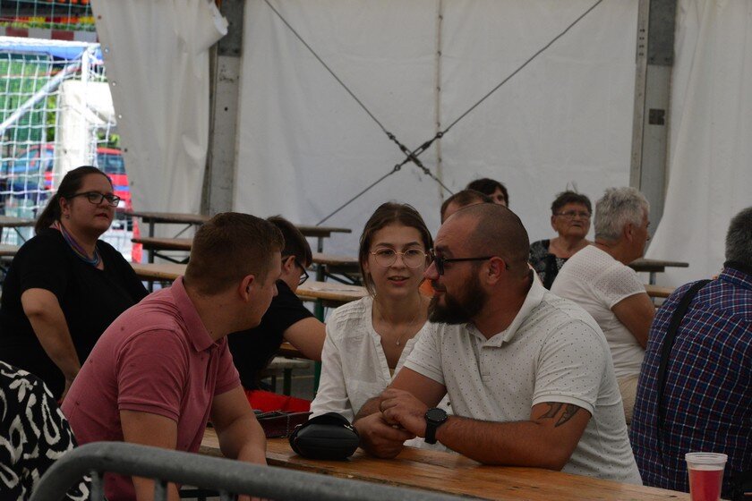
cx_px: 376
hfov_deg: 12.8
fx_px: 3342
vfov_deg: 8.6
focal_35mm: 160
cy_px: 250
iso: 4000
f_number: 14
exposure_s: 1/800
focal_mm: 160
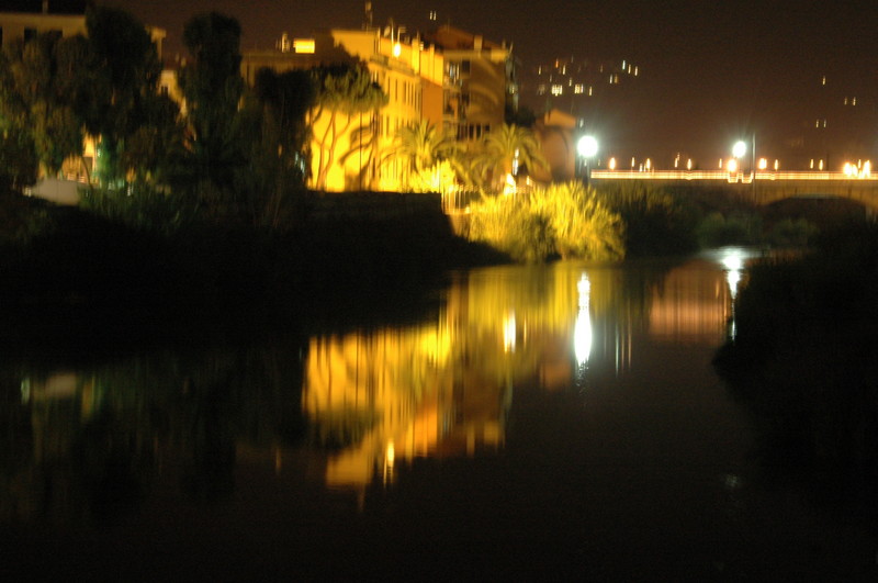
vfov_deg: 13.0
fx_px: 2557
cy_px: 292
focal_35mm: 105
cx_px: 439
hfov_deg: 19.5
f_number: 16
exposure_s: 15
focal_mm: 70
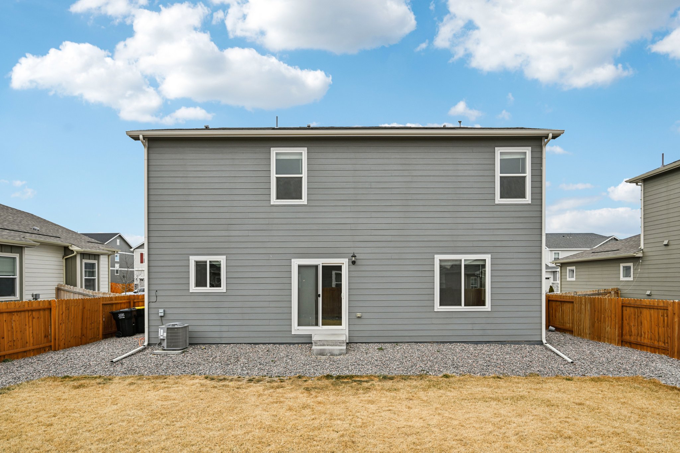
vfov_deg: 63.2
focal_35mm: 20
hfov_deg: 85.4
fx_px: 368
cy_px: 226
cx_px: 340
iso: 64
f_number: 11
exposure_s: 1/50
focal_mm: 19.5
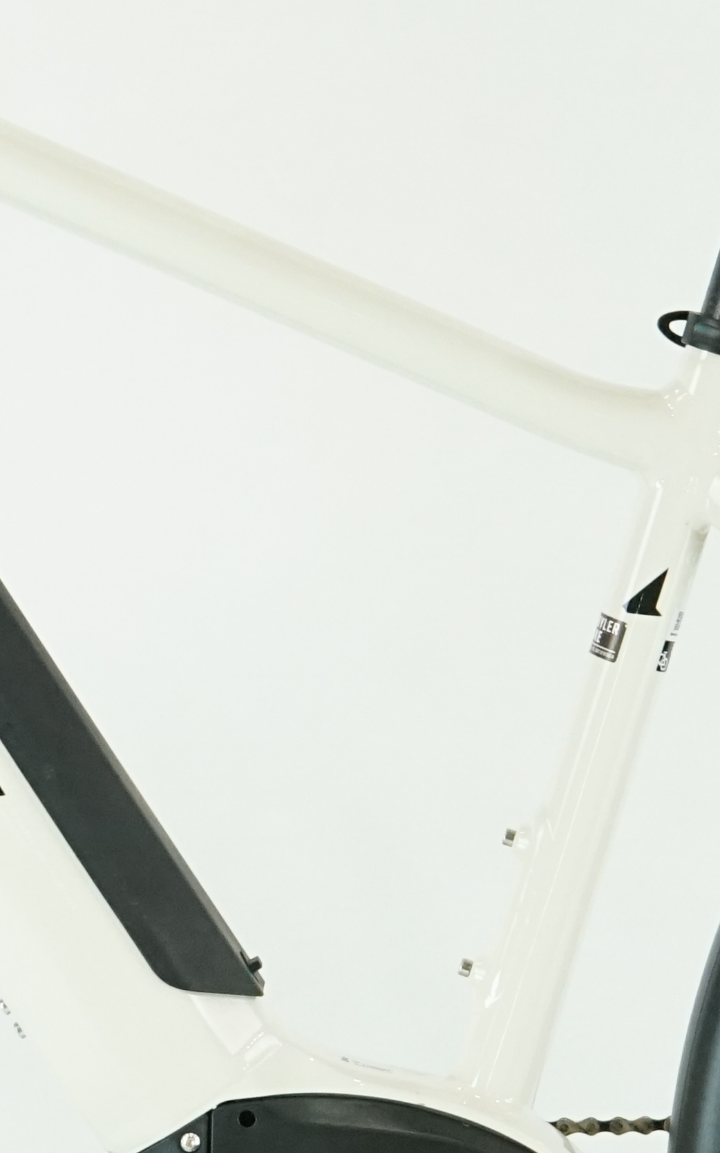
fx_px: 7600
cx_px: 202
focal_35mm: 242
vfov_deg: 8.7
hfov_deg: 5.4
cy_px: 650
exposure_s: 1/200
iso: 3200
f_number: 8
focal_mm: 66
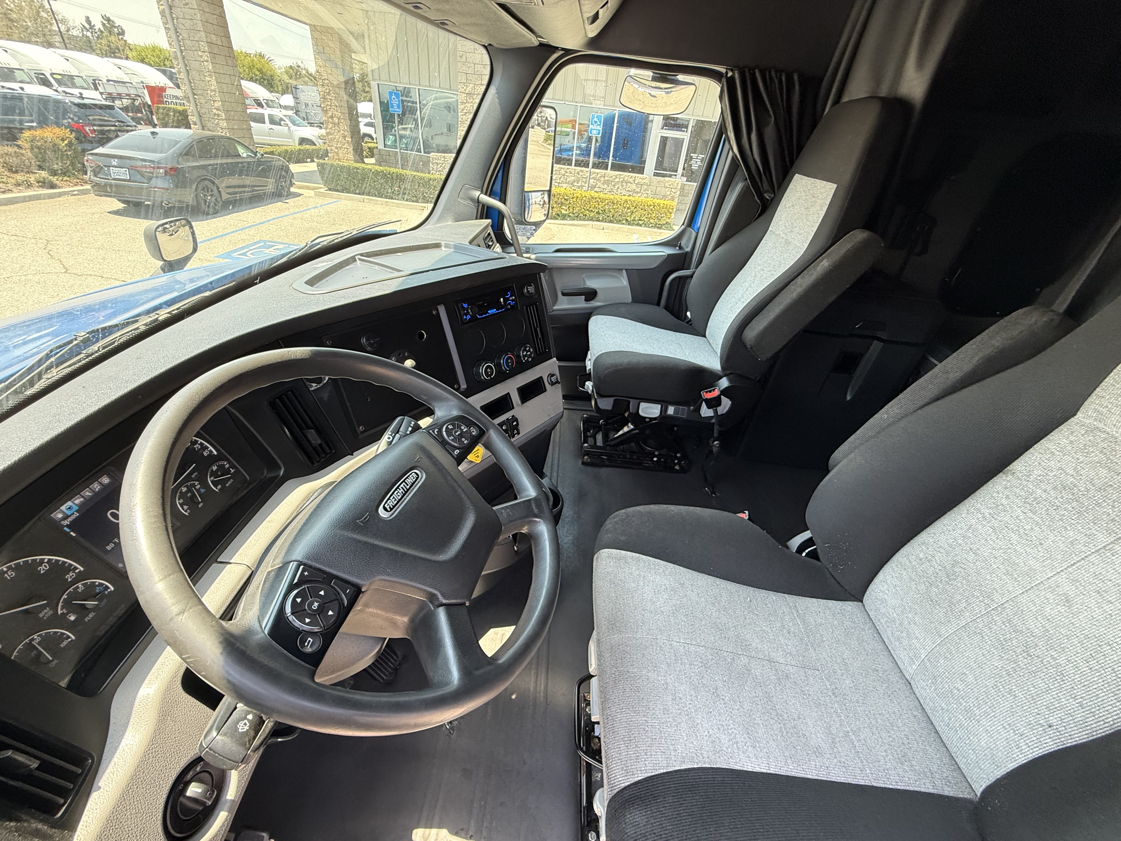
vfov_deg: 85.7
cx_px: 560
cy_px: 420
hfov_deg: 102.1
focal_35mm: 14
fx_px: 453
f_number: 2.2
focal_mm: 2.22
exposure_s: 1/99
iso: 160
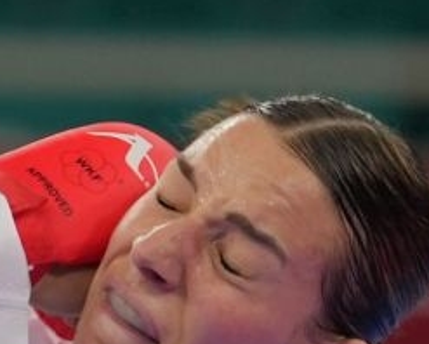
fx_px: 20598
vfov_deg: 1.0
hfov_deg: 1.2
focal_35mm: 1621
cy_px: 742
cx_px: -493
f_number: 2.8
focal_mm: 158
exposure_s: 1/1000
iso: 500
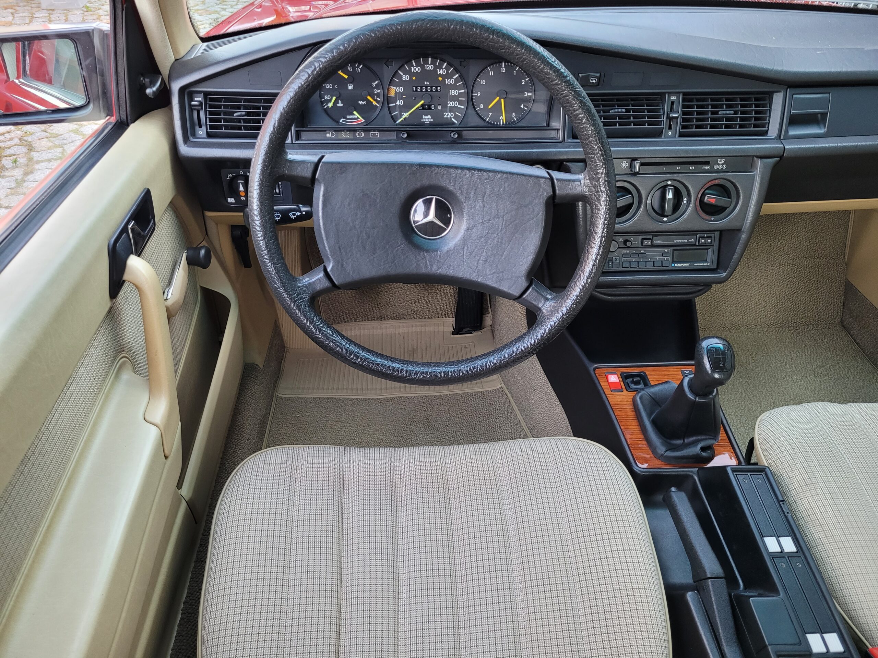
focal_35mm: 26
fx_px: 659
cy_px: 329
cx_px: 439
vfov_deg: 53.1
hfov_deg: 67.3
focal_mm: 5.4
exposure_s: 1/50
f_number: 1.8
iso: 320
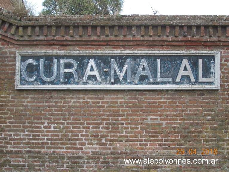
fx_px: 284
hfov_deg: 43.9
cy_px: 86
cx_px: 114
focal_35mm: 43
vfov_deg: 33.6
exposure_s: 1/250
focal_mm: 6.1
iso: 80
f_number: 3.3
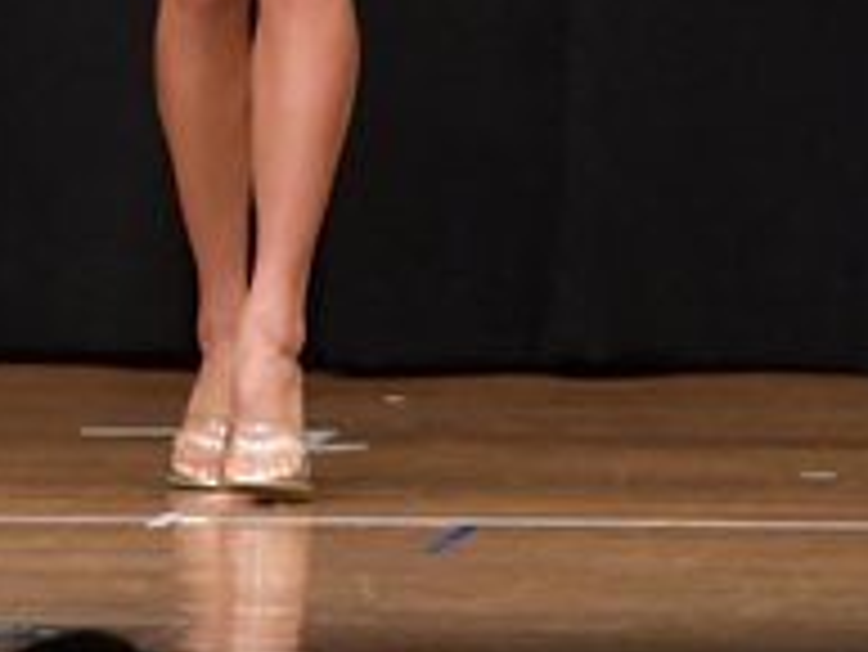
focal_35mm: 779
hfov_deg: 2.5
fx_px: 19546
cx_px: 277
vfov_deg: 1.9
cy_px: -441
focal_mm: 135
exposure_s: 1/400
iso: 6400
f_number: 5.6
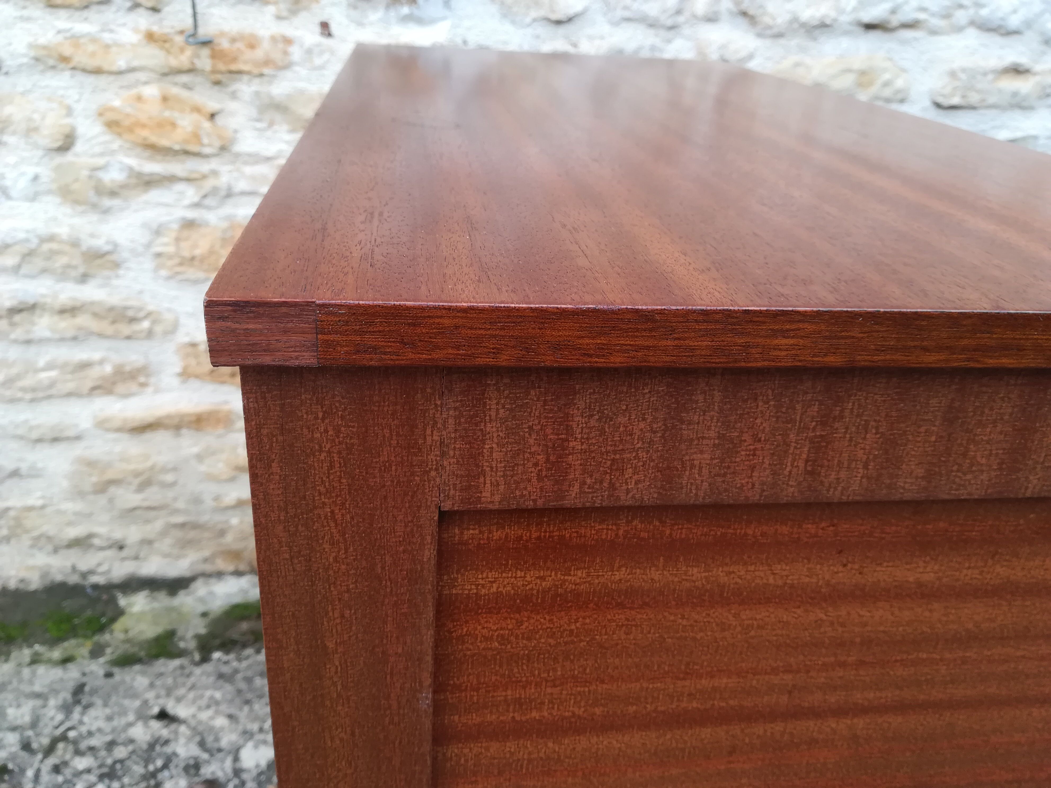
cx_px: 526
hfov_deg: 67.3
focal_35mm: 26
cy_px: 394
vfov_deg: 53.1
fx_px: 789
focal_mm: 3.83
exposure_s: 1/100
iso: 64
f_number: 2.2
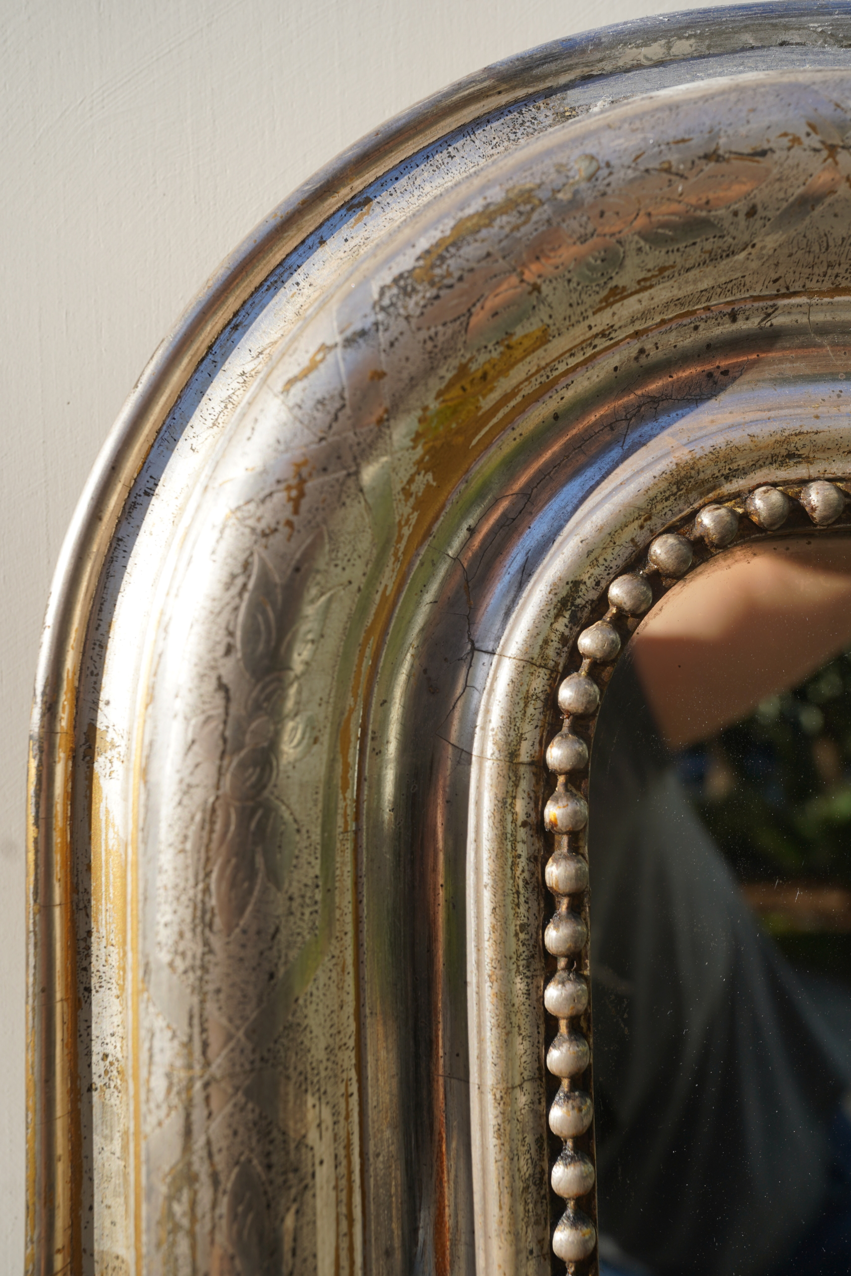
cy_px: 638
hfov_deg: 61.9
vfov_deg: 84.0
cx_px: 426
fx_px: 709
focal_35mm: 20
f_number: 4.5
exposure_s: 1/400
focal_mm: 20
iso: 100
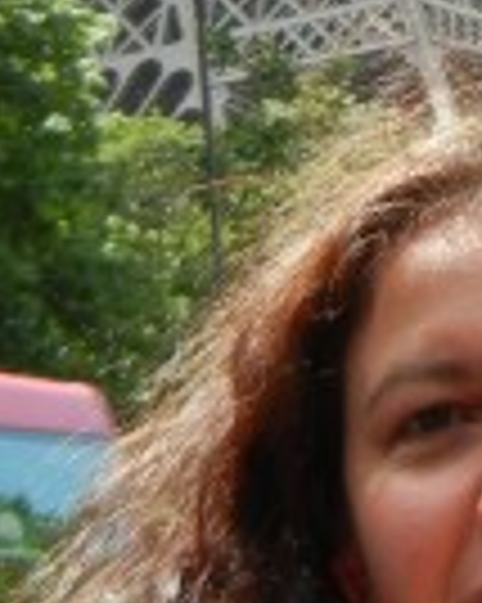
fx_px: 2999
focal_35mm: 168
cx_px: 491
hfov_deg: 9.1
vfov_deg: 11.2
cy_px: -144
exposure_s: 1/505
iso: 160
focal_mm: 5.4
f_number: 3.5
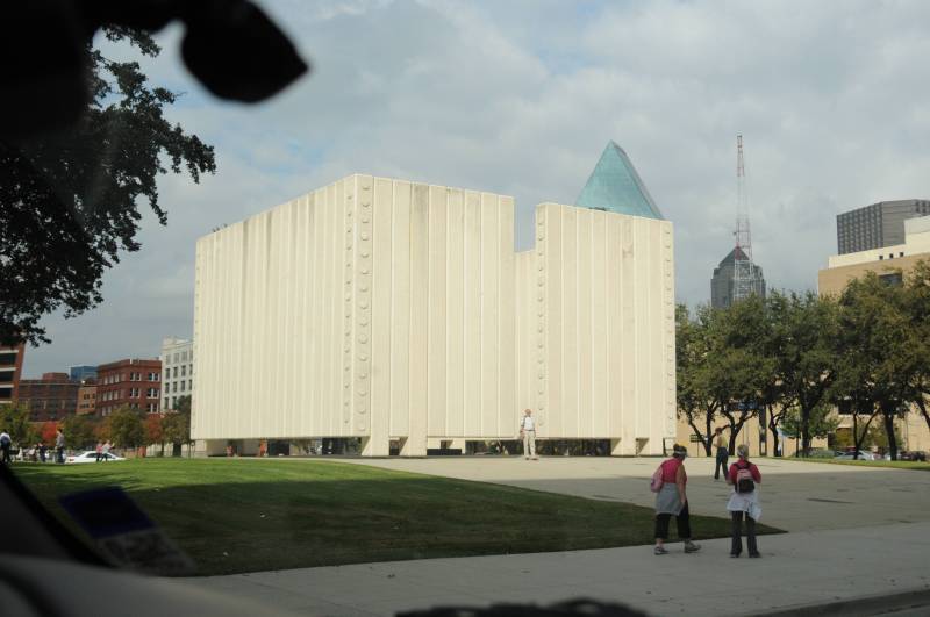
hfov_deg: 46.5
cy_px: 308
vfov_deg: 31.8
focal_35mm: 42
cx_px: 465
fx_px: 1083
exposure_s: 1/8000
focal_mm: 28
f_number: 4
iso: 720
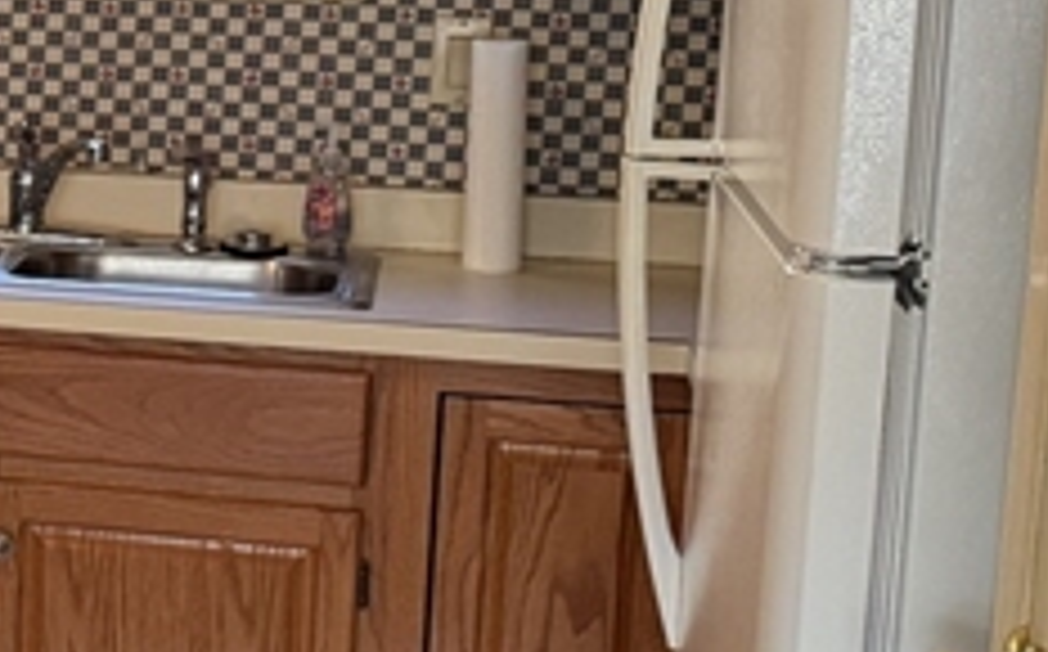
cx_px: -967
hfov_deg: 15.4
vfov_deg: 11.6
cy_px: 202
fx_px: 3195
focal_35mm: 112
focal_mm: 6.76
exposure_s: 1/60
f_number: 1.78
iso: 320
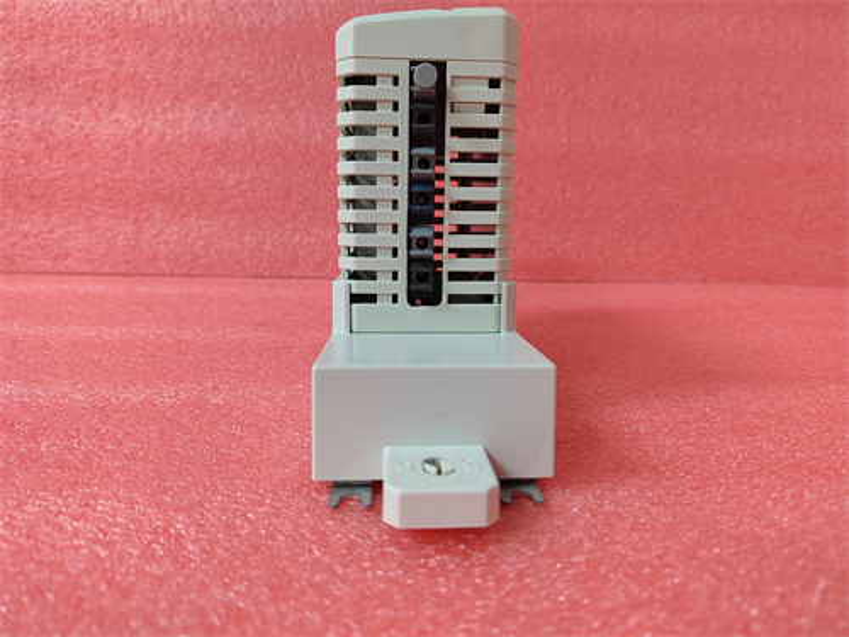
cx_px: 424
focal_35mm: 23
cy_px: 318
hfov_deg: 73.9
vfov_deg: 58.9
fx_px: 564
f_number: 1.9
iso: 1644
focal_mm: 5.52
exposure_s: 1/50
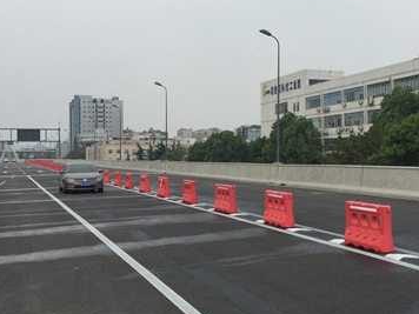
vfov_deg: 27.5
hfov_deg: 36.0
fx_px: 642
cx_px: 257
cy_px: 155
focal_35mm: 53
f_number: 2.2
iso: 32
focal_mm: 4.15
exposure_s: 1/2083
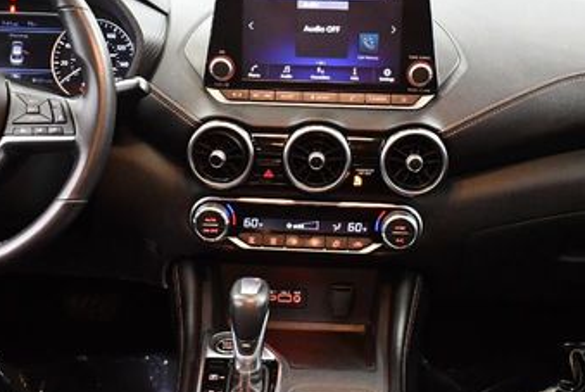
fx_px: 1106
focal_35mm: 68
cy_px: 167
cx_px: 281
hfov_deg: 29.6
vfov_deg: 20.1
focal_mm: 18
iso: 3600
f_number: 3.5
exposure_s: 1/60
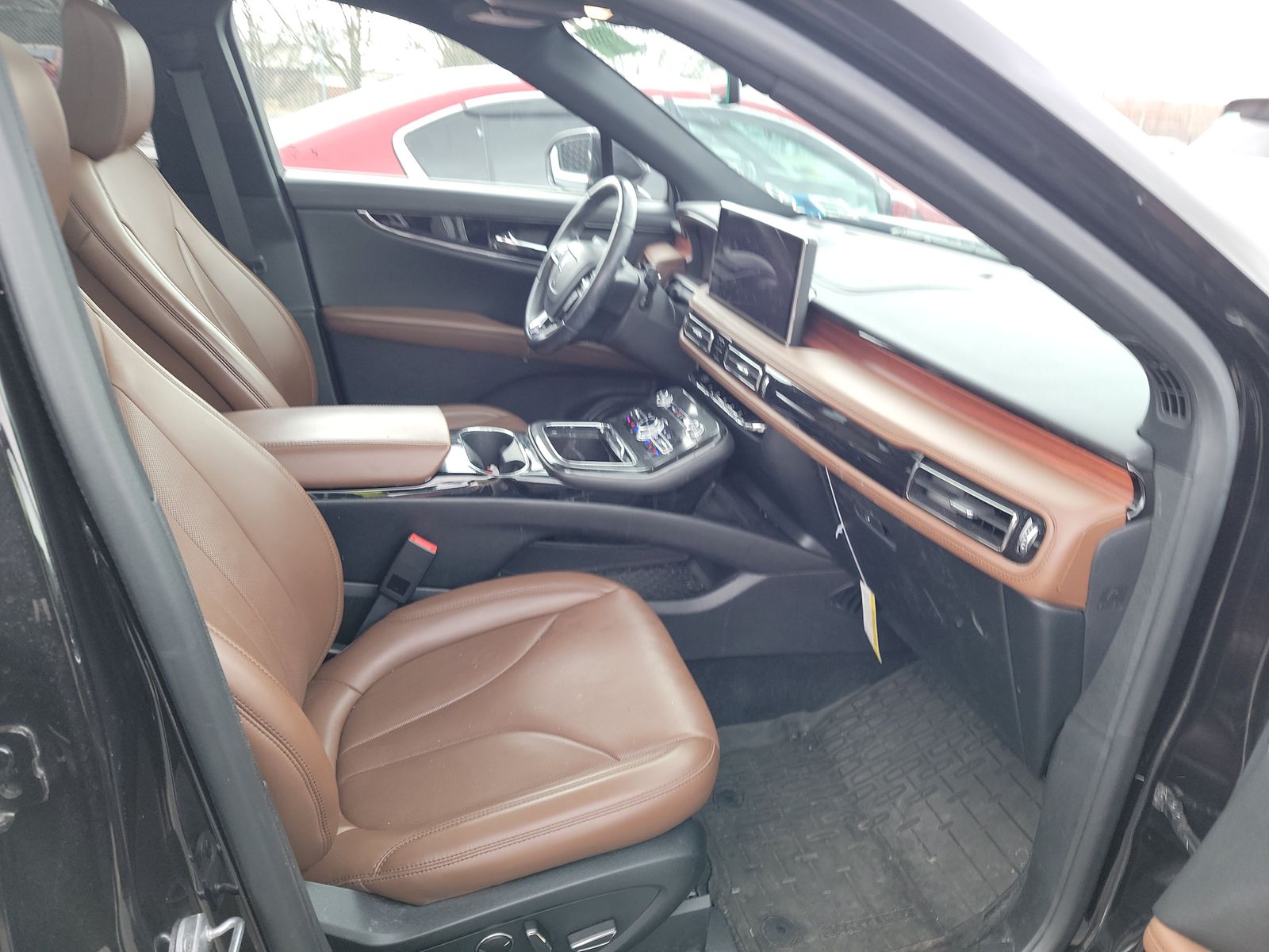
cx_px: 634
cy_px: 476
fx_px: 880
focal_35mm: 24
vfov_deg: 56.8
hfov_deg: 71.6
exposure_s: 1/60
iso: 175
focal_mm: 6.7
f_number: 1.8
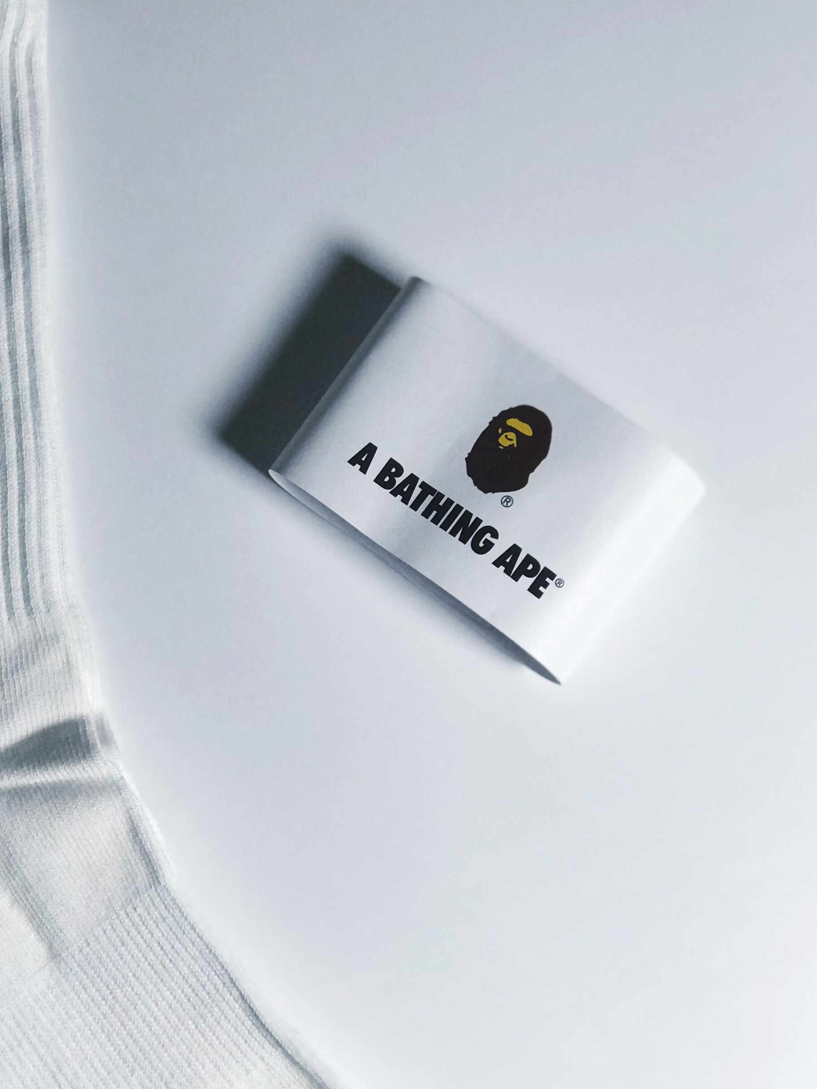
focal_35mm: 95
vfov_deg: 20.6
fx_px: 2990
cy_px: 625
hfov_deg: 15.5
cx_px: 161
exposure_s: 1/182
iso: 20
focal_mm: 6.6
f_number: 2.8
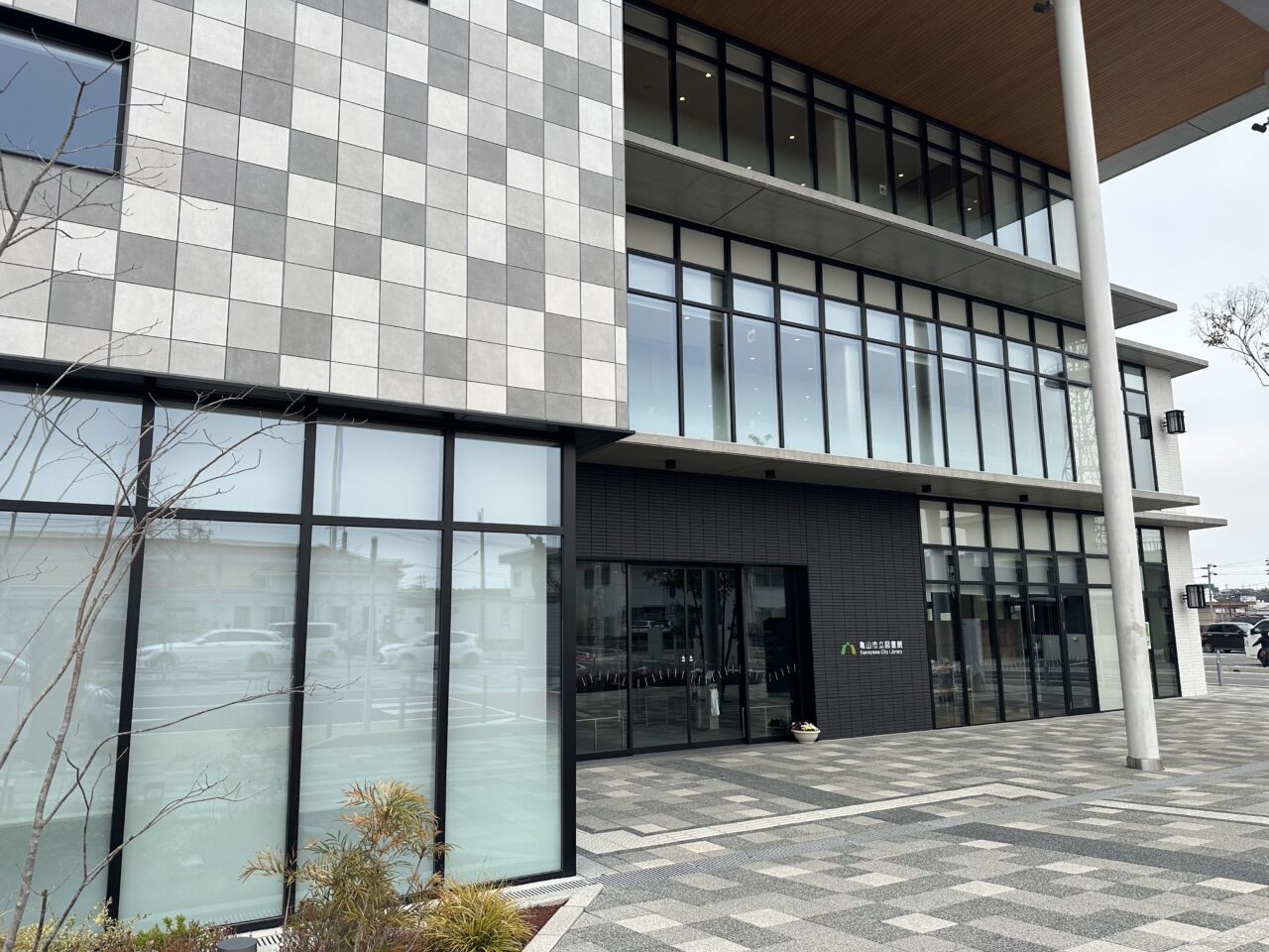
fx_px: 880
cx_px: 634
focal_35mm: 24
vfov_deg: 56.8
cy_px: 476
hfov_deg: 71.6
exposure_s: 1/2732
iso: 80
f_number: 1.78
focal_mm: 6.86
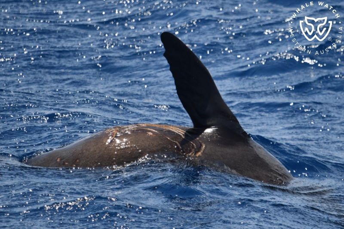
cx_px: 172
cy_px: 114
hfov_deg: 3.4
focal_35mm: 600
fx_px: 5732
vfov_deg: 2.3
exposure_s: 1/8000
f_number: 6.3
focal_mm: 600
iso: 1400
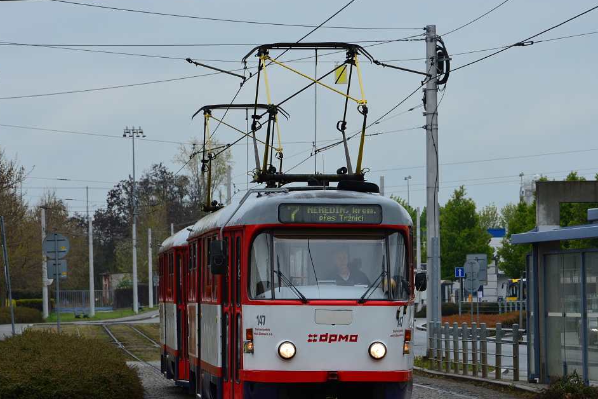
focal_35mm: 201
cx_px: 342
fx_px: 3333
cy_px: 247
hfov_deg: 10.3
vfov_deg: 6.8
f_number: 9
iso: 400
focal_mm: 105
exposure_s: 1/250
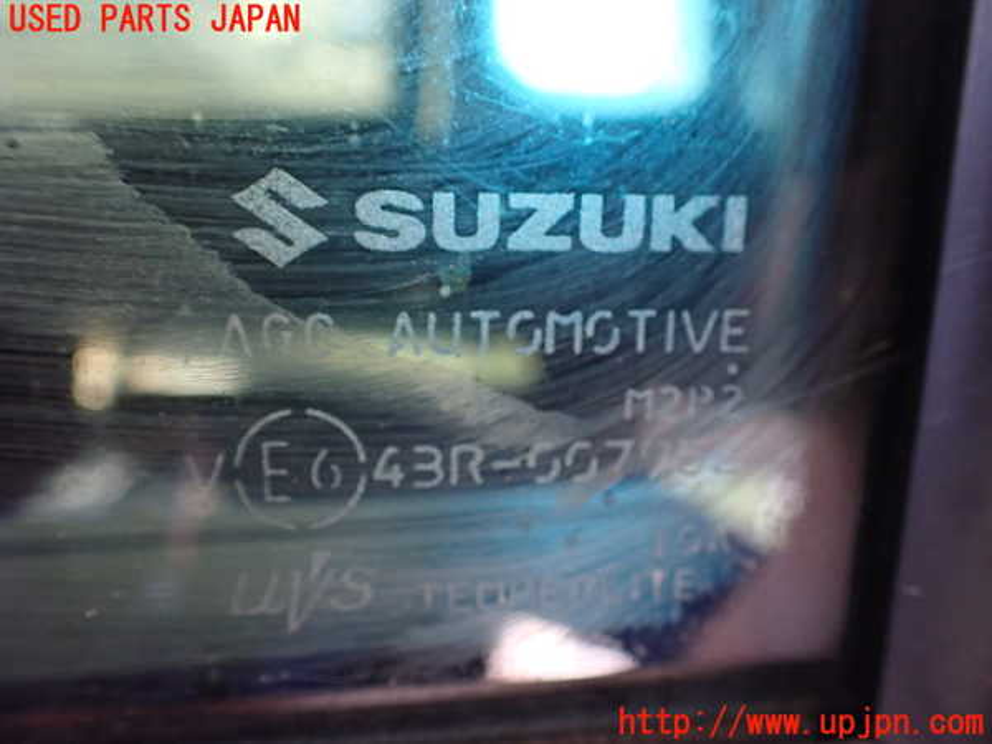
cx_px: 496
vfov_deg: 46.8
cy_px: 372
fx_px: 860
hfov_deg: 60.0
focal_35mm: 30
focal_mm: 5.4
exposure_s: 1/100
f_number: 2.3
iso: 800
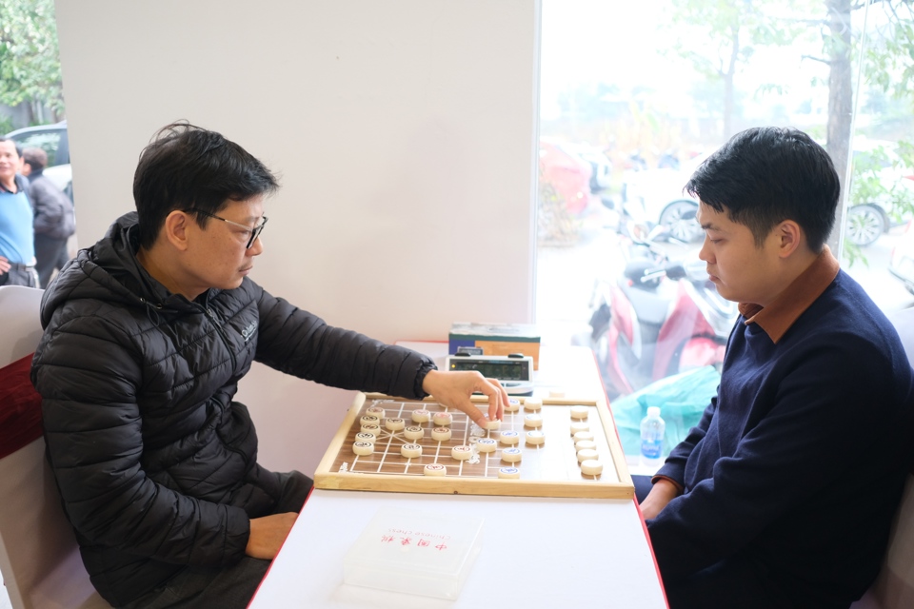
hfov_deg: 54.4
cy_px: 304
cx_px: 457
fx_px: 889
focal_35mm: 35
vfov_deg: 37.9
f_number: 2
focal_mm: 23
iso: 640
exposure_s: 1/60
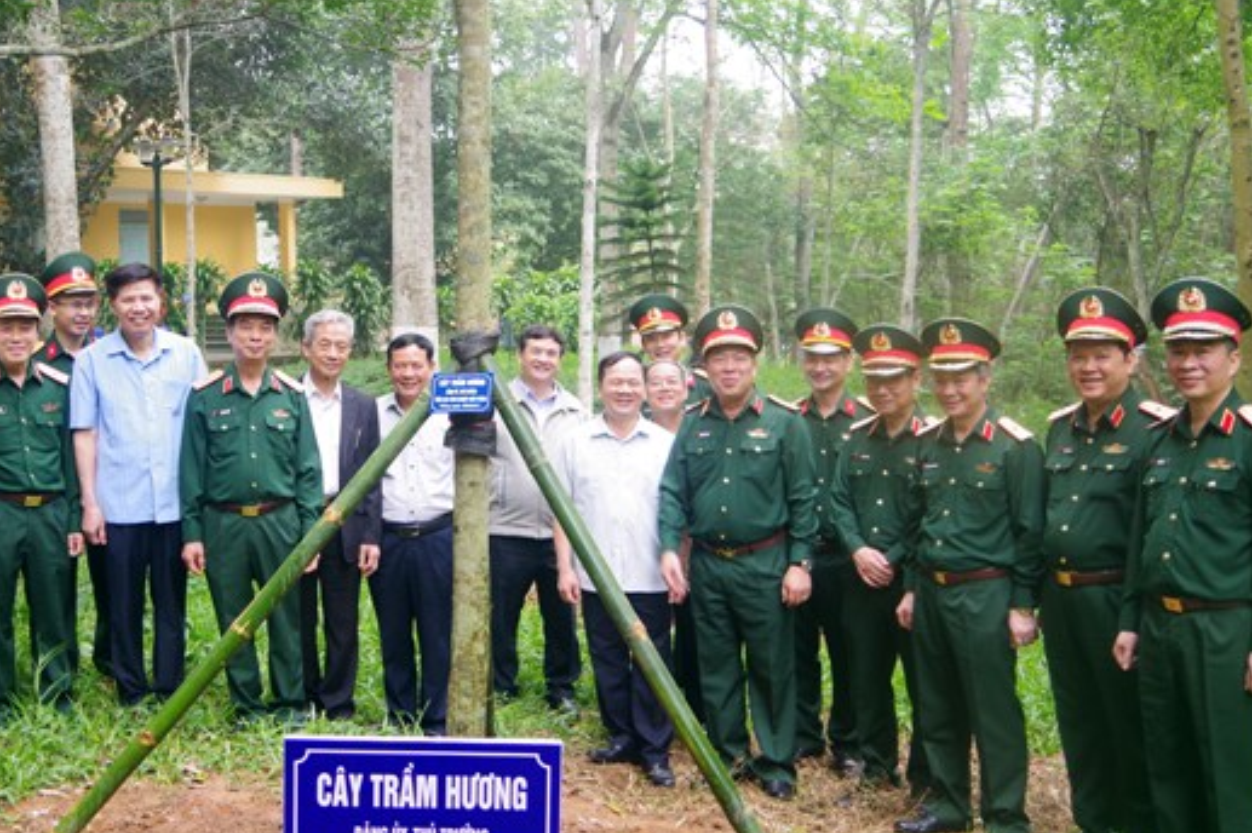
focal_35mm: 45
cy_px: 424
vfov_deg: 29.8
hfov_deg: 43.2
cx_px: 441
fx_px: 1564
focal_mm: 21
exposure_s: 1/25
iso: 200
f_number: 4
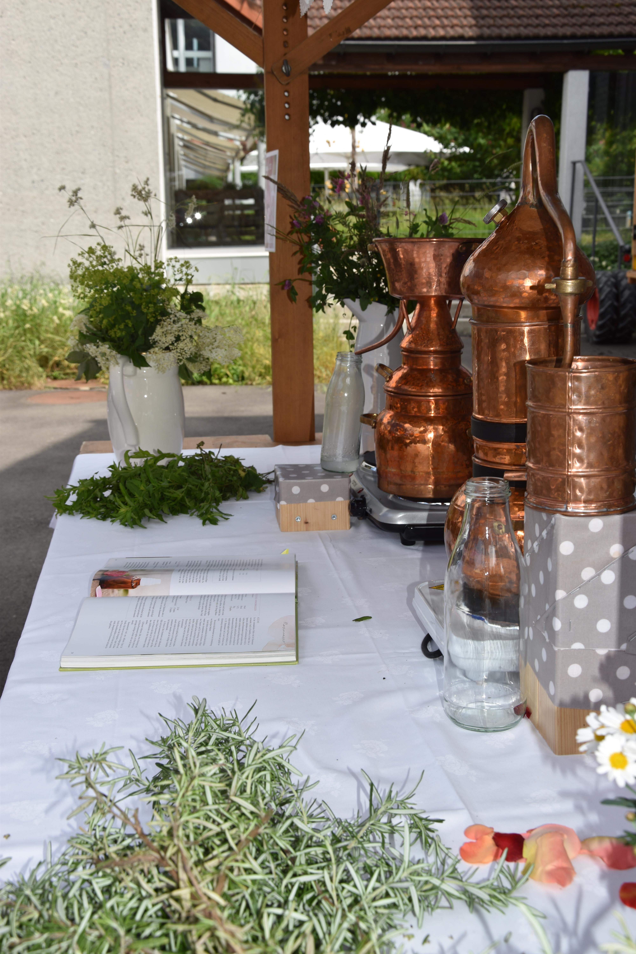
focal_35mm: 48
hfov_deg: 28.1
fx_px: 1272
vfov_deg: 41.1
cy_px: 477
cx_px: 318
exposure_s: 1/200
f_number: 8
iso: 100
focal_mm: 32
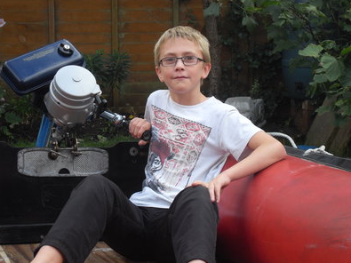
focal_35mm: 80
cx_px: 174
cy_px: 132
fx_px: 811
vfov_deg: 18.4
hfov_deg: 24.4
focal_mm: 13.5
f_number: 4.4
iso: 100
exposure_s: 1/90
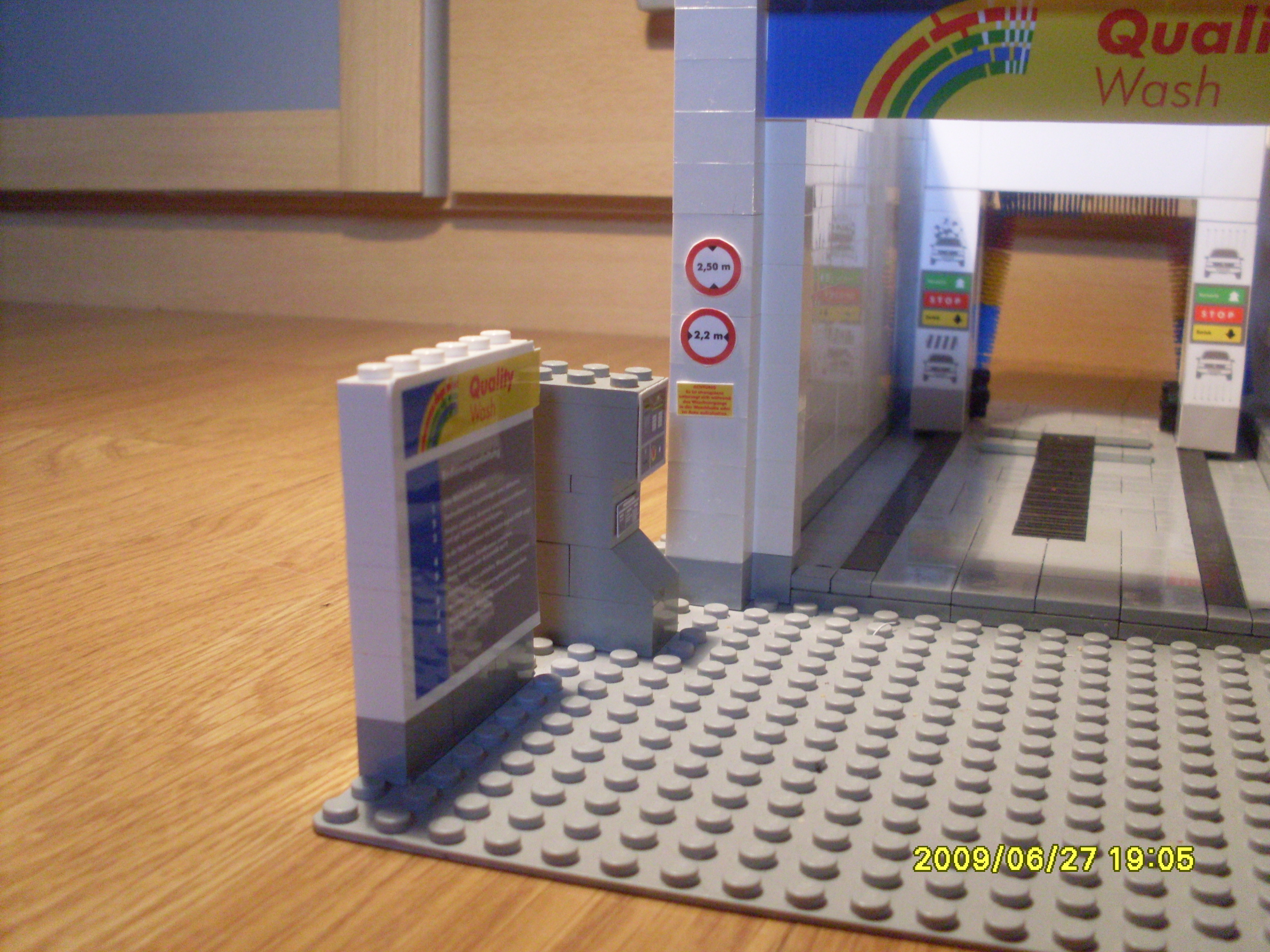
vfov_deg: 37.7
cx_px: 635
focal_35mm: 38
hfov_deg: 49.0
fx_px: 1394
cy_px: 476
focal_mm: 6.3
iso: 200
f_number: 2.8
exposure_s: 1/30
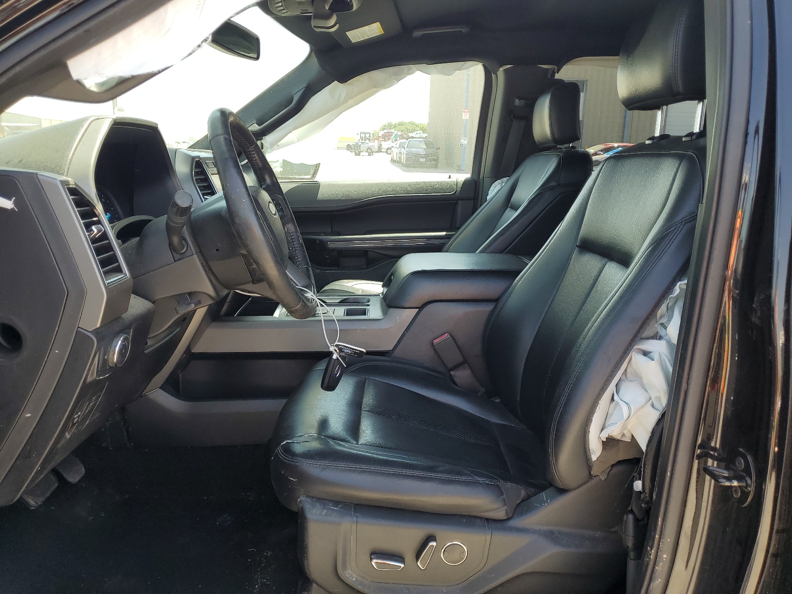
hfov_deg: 67.3
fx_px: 595
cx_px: 396
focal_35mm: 26
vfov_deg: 53.1
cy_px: 297
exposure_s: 1/370
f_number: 1.5
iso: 50
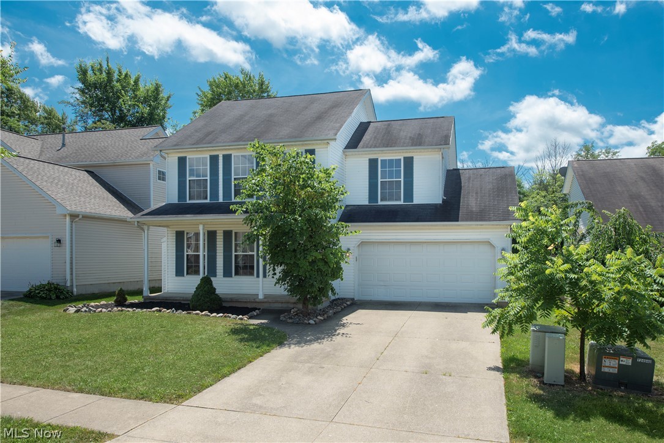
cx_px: 332
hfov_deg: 73.7
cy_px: 222
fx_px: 443
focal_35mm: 24
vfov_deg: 53.2
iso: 200
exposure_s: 1/400
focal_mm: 24
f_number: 9
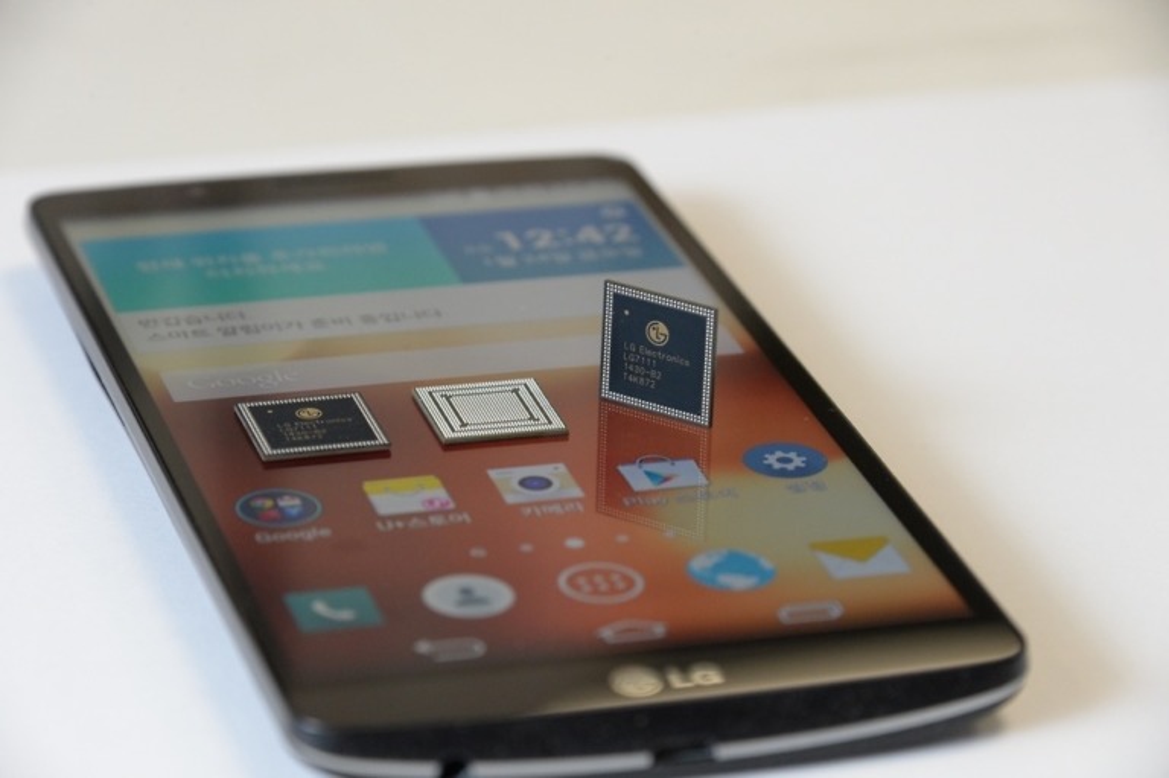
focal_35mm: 250
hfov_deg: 8.2
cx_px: 584
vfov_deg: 5.5
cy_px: 389
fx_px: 8113
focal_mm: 250
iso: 3200
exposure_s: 1/125
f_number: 10
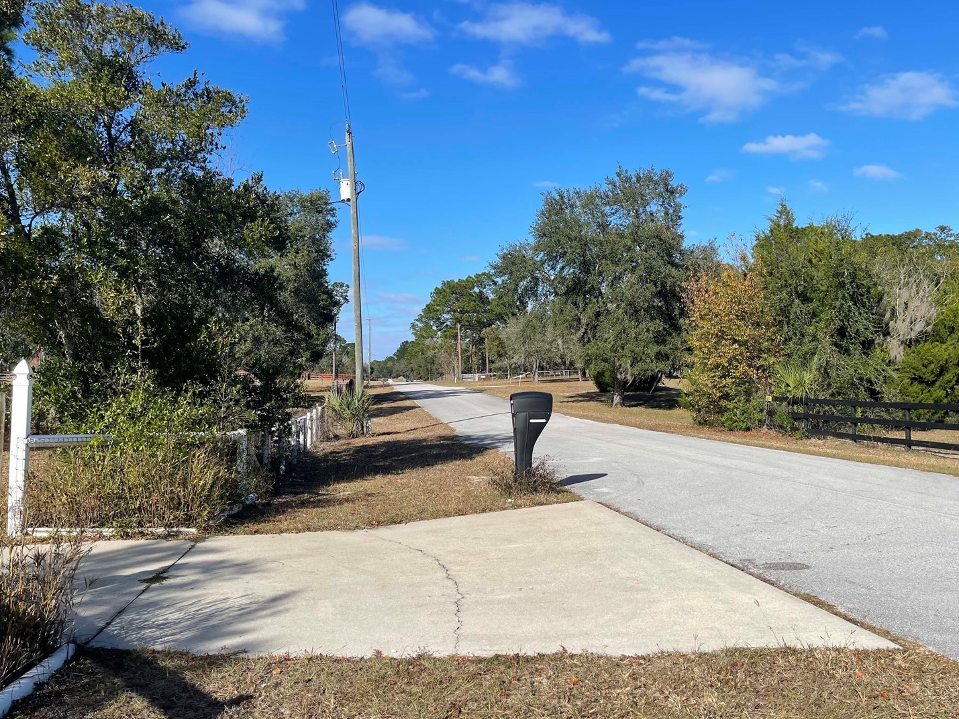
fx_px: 776
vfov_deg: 49.7
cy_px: 324
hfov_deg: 63.3
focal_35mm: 28
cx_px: 528
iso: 32
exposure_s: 1/4348
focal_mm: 5.1
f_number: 1.6
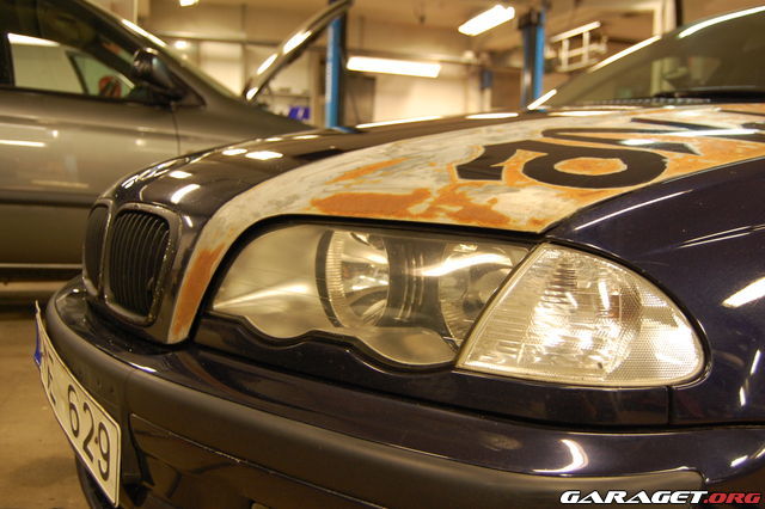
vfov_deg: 38.3
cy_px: 254
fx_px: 733
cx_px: 382
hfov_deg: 55.1
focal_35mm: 34
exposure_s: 1/25
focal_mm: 23
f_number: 3.8
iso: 800
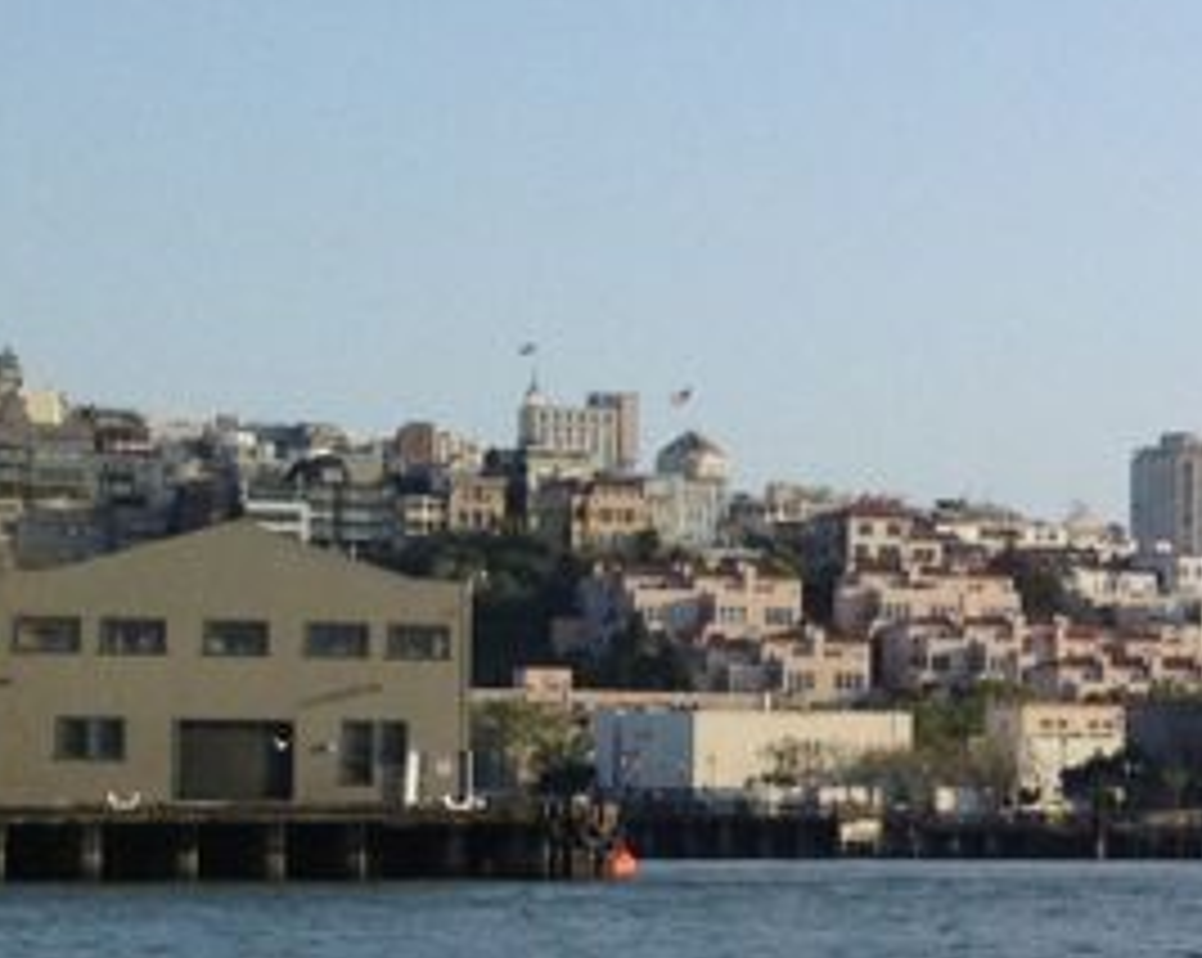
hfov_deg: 10.6
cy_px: 679
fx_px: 5828
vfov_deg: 9.4
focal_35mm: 164
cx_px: 2544
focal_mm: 4.28
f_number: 2.4
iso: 64
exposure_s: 1/1416
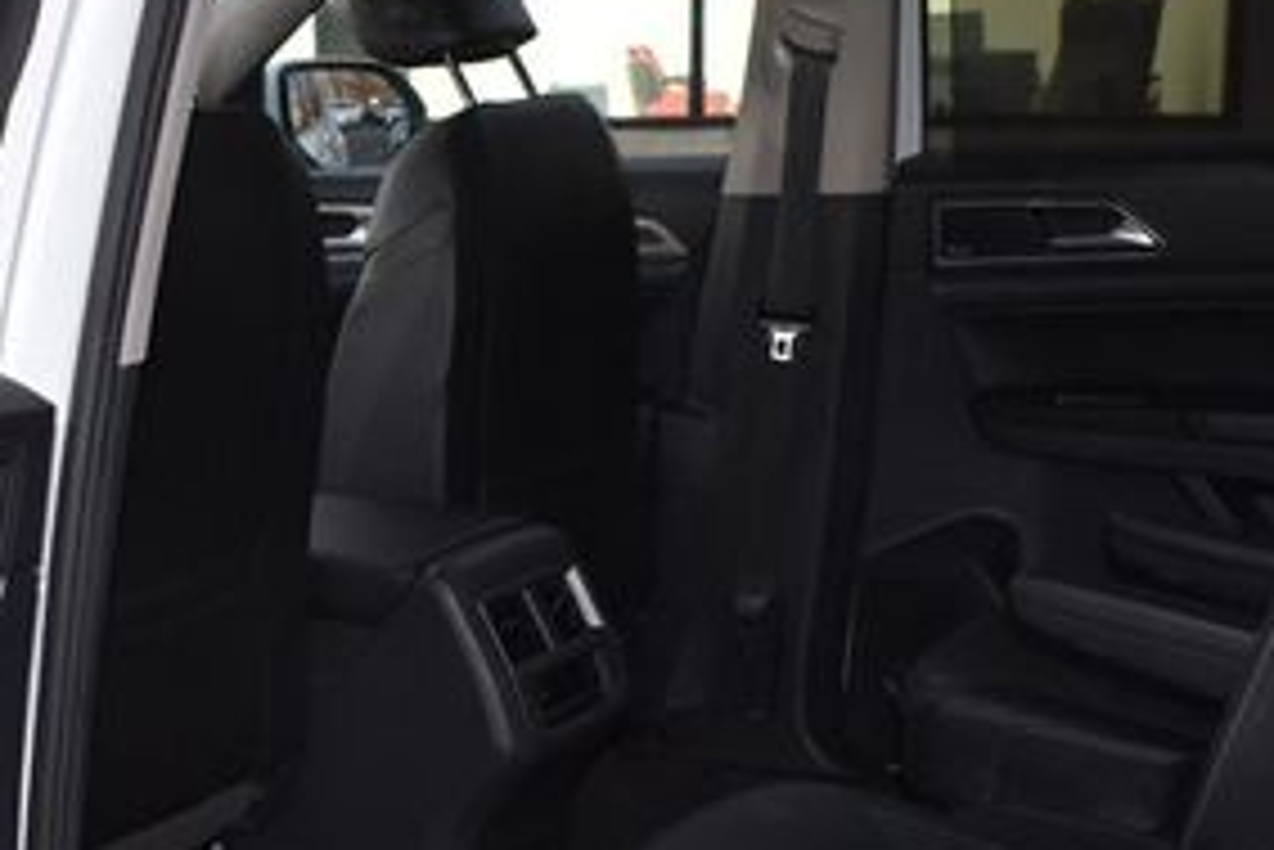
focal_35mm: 71
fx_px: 2518
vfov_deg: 19.1
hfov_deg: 27.9
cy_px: 607
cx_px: 270
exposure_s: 1/30
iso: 1100
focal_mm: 21
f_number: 3.8
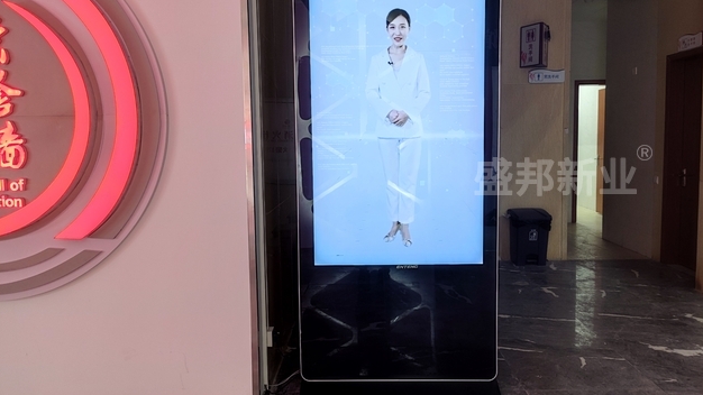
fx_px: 541
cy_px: 176
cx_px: 358
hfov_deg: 66.1
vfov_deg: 40.1
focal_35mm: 29
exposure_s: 1/100
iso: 284
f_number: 1.6
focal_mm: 5.58
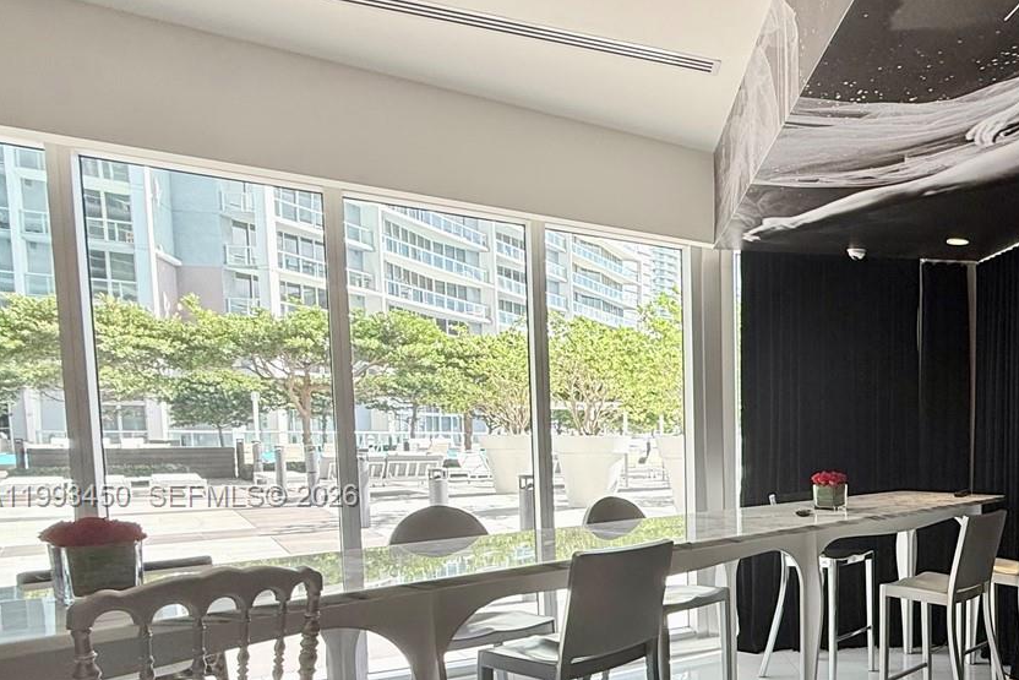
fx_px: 793
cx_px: 957
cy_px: 497
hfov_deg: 54.9
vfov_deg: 45.1
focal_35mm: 28
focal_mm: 2.22
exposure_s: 1/99
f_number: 2.2
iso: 125
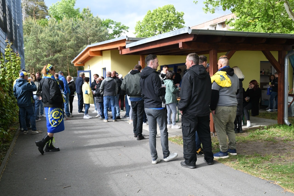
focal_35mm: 35
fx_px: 286
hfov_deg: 54.4
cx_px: 147
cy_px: 98
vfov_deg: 37.8
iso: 1250
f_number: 5.6
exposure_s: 1/1000
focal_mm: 35
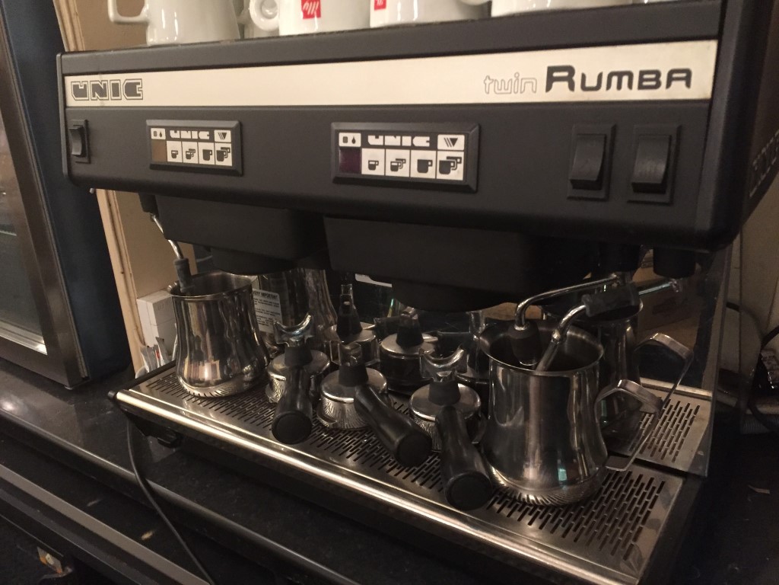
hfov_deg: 61.7
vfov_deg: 48.2
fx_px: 653
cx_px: 390
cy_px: 292
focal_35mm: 29
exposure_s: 1/17
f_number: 2.2
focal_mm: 4.15
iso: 320
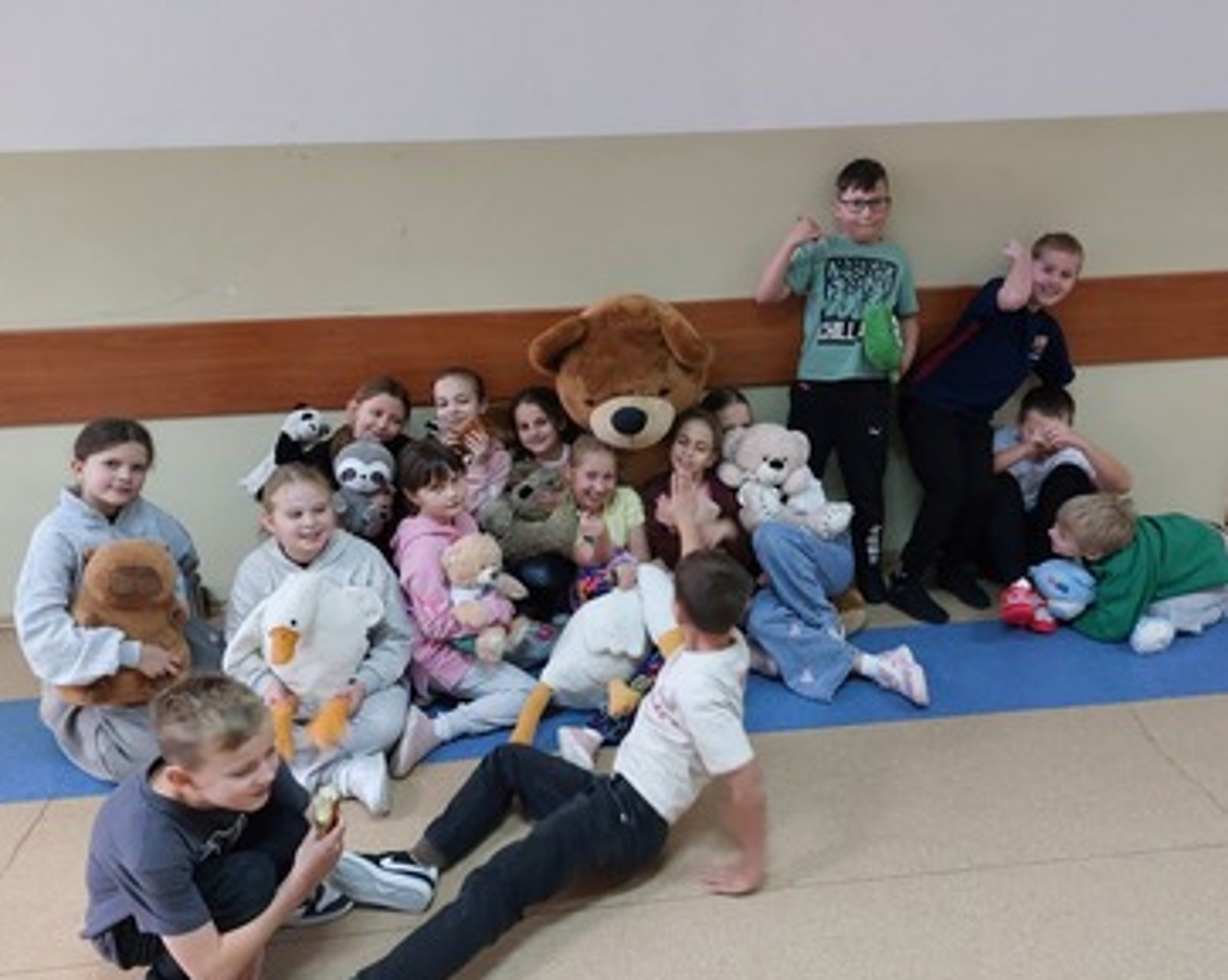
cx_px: 655
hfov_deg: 64.0
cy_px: 482
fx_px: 980
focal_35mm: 27
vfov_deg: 53.1
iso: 400
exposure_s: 1/33
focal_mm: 5.23
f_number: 1.8
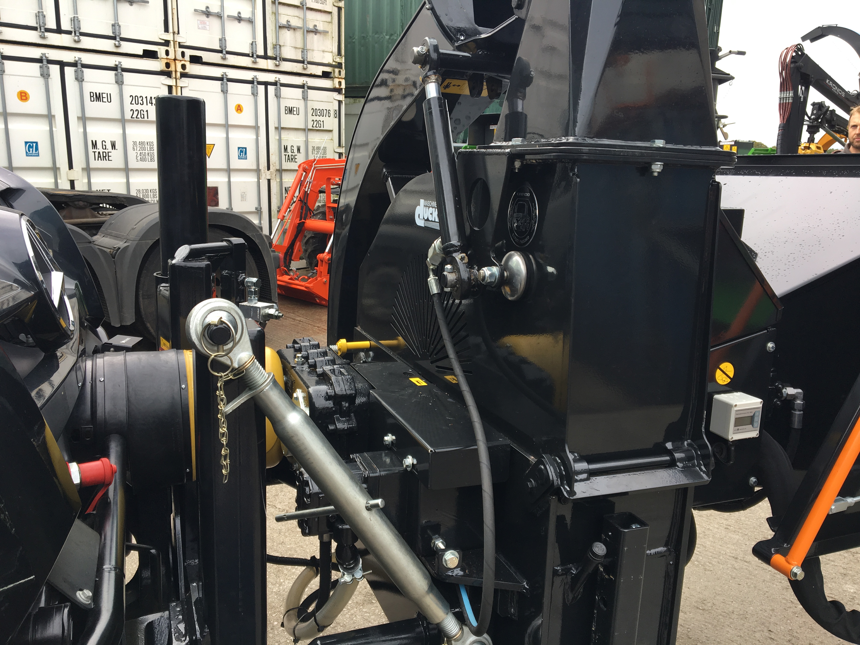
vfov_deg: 48.2
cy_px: 322
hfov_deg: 61.7
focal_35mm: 29
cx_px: 430
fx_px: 720
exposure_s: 1/180
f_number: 2.2
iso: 25
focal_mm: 4.15
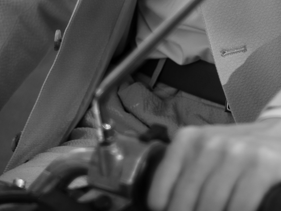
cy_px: -287
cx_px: 267
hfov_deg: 8.1
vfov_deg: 5.9
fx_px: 1980
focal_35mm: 244
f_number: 2.8
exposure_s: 1/250
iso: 100
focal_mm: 67
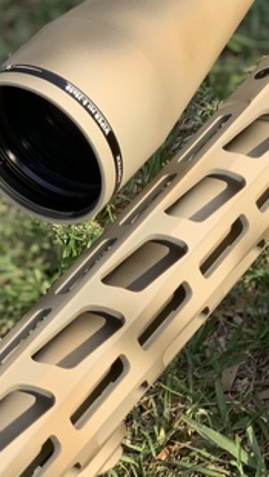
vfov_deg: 14.6
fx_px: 1846
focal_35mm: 146
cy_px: 95
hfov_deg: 8.2
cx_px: 340
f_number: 2.4
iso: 16
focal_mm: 6
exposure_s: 1/311
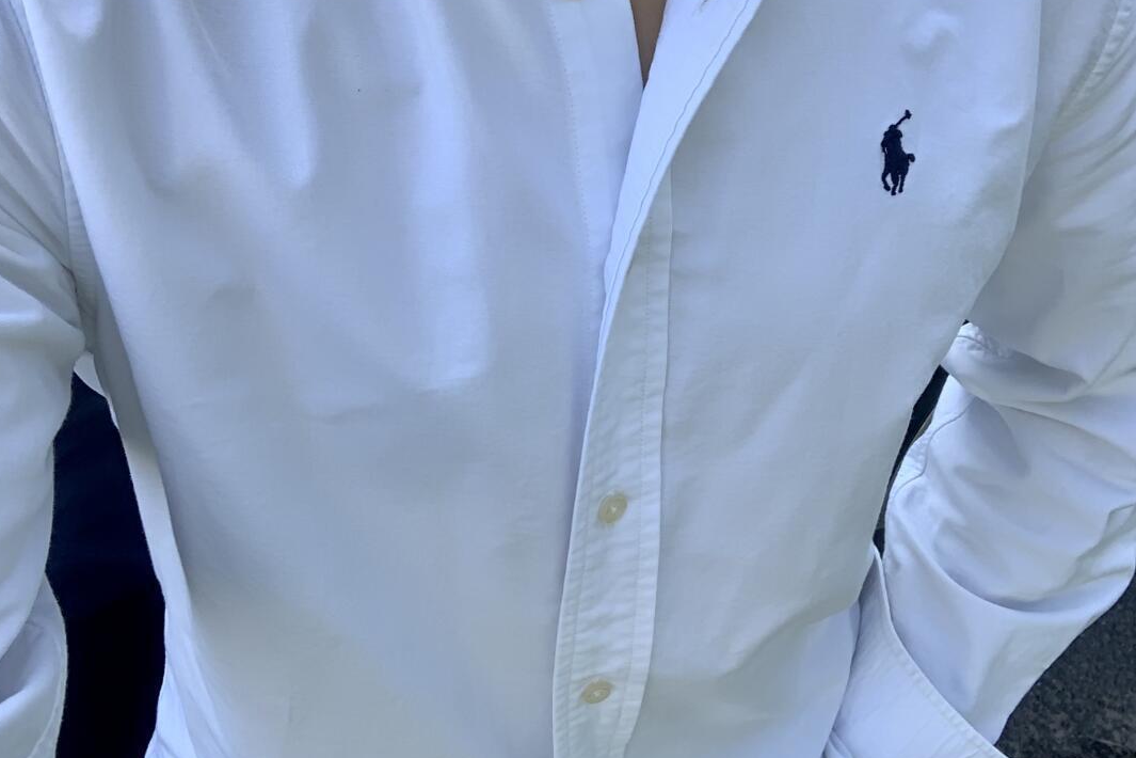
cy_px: 344
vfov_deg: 29.8
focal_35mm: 45
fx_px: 1420
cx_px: 569
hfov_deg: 43.6
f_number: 2.2
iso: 16
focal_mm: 2.87
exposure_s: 1/266
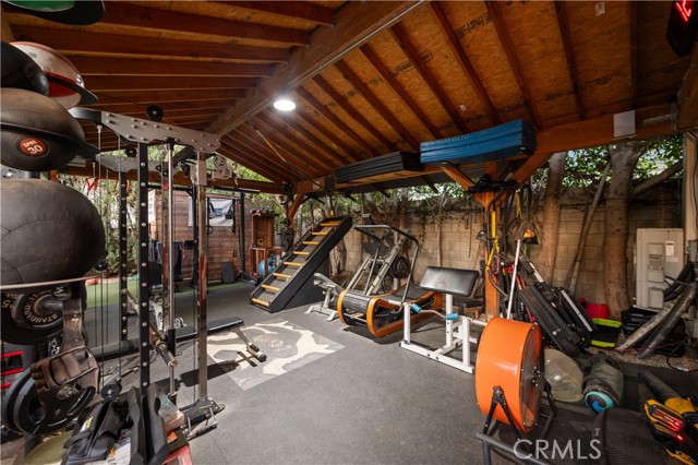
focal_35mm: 14
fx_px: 271
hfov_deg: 104.3
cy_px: 232
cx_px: 349
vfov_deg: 81.1
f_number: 8
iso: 100
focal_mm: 14
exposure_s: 1.6
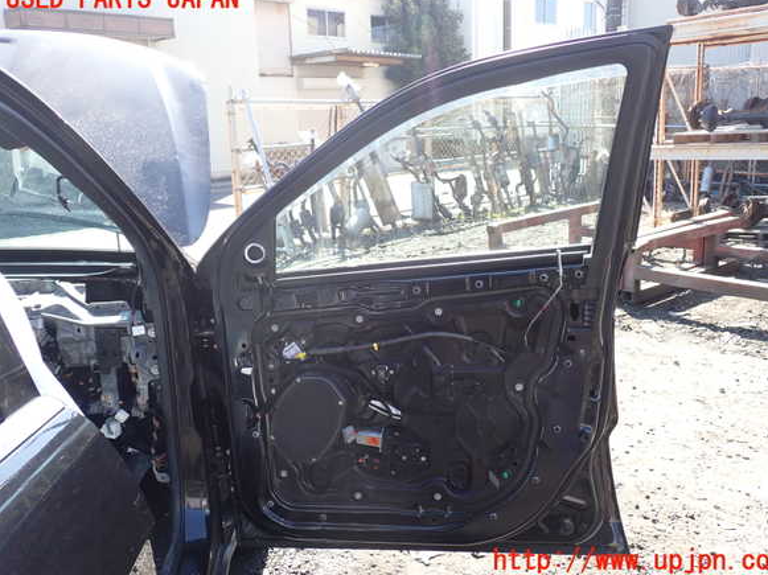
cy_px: 280
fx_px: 687
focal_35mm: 31
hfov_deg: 58.4
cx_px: 395
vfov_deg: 45.4
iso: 100
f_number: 3.2
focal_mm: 5.4
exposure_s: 1/160
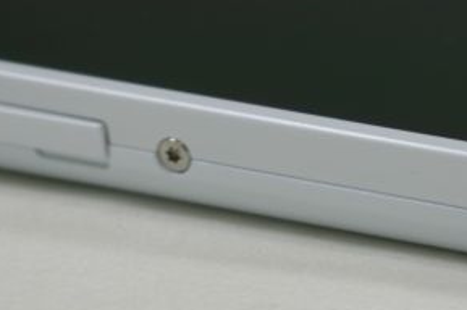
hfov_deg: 8.9
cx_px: 553
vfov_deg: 6.0
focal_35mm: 228
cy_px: 260
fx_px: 2959
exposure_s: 1/45
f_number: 8
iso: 200
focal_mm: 55
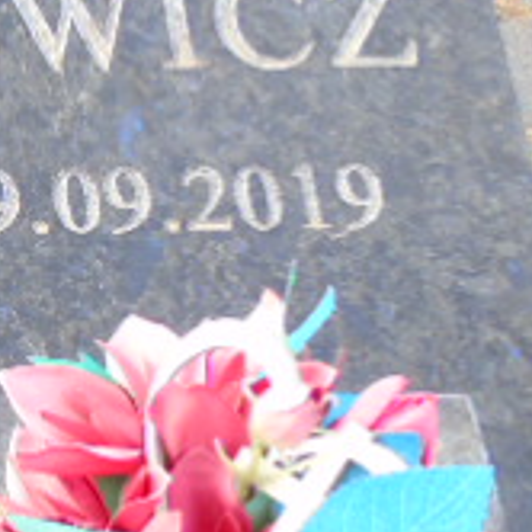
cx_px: -375
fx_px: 2730
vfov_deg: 11.1
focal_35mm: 157
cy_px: 285
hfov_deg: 10.6
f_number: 4.1
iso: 80
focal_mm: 8.2
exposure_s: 1/40
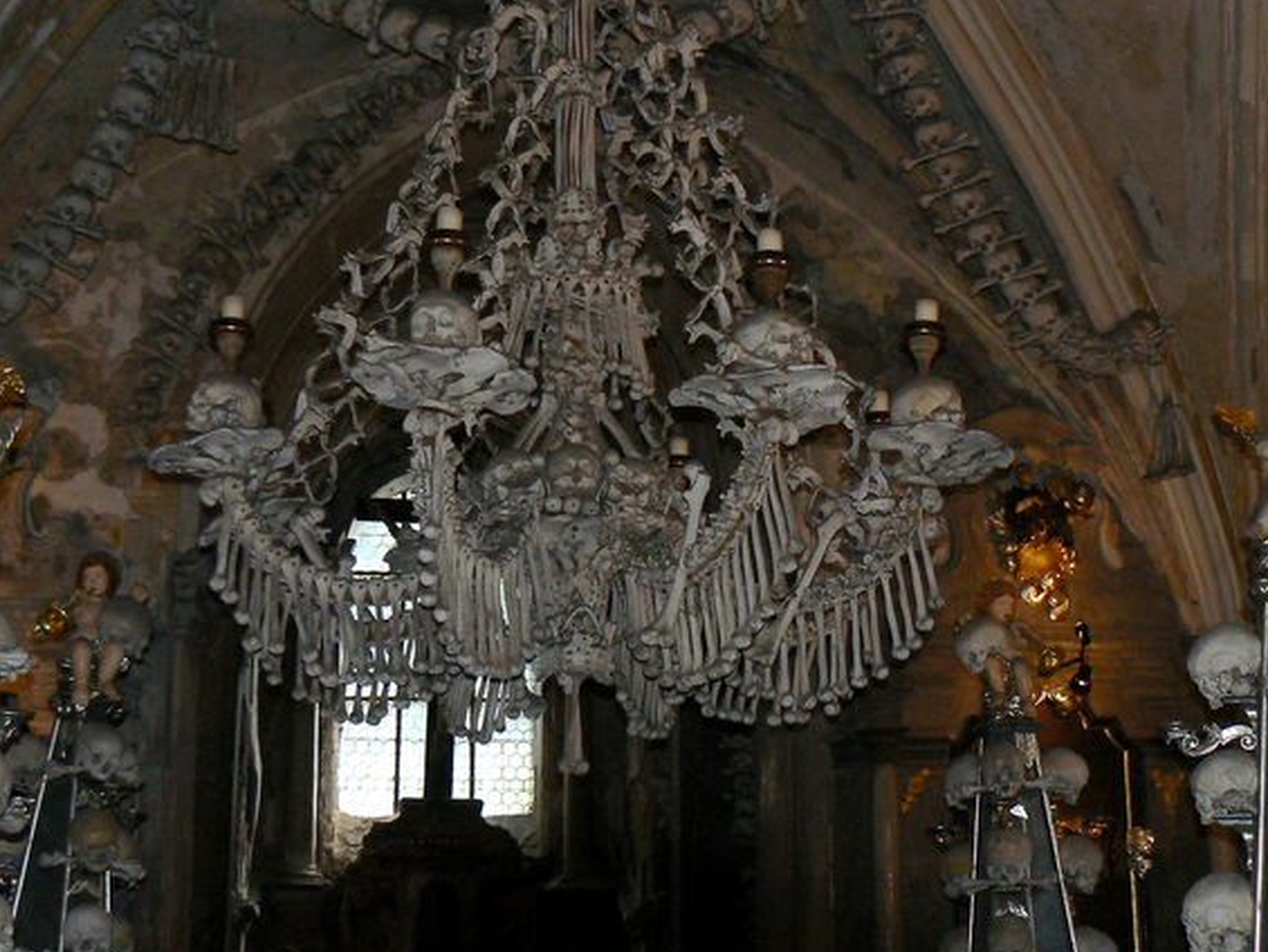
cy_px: 397
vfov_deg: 28.5
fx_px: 1869
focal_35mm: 51
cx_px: 608
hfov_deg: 37.5
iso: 100
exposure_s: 1/30
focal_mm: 6
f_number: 3.6
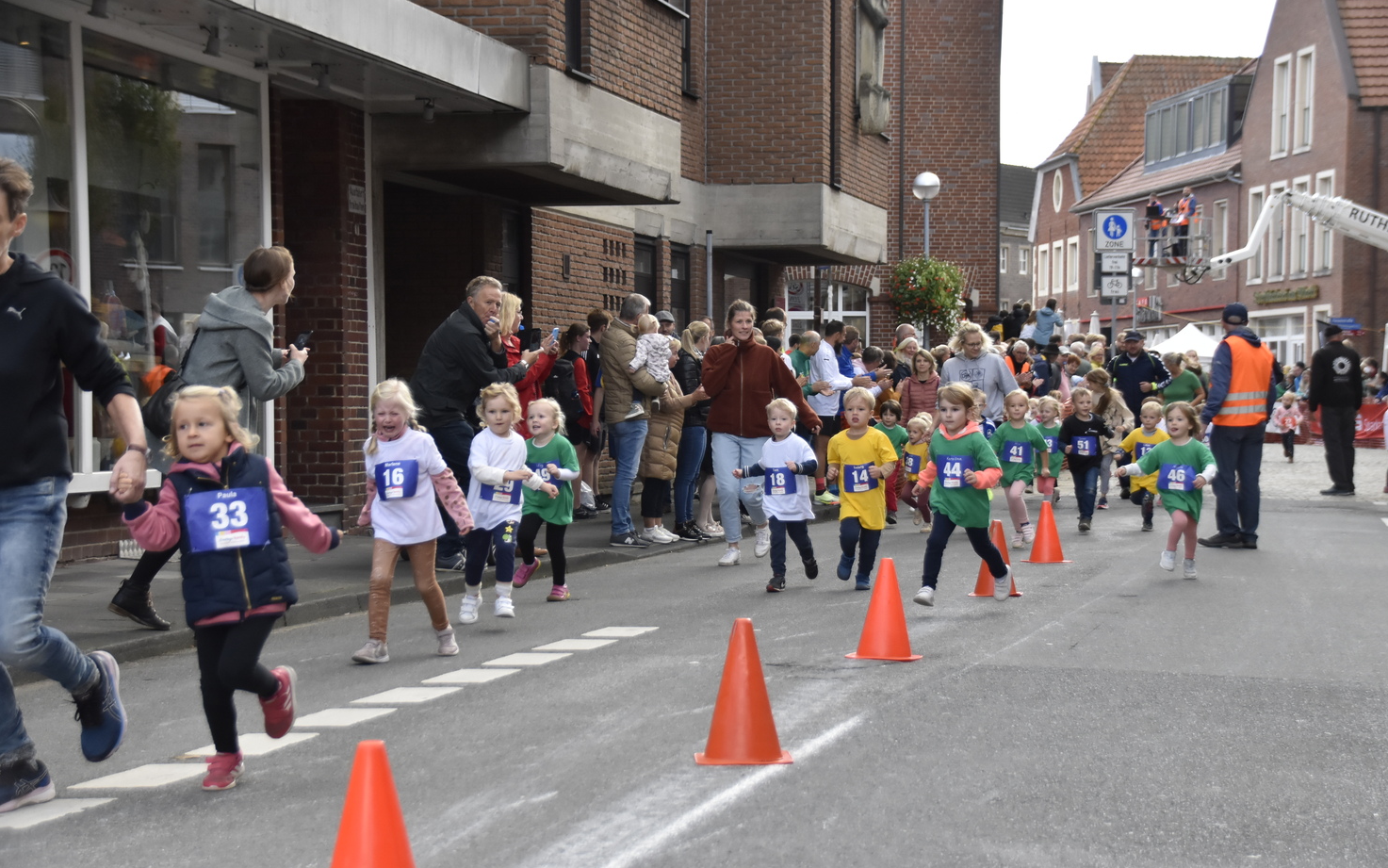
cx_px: 696
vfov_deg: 16.3
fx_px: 3027
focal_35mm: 80
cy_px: 447
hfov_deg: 25.8
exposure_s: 1/800
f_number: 4.8
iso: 800
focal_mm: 52
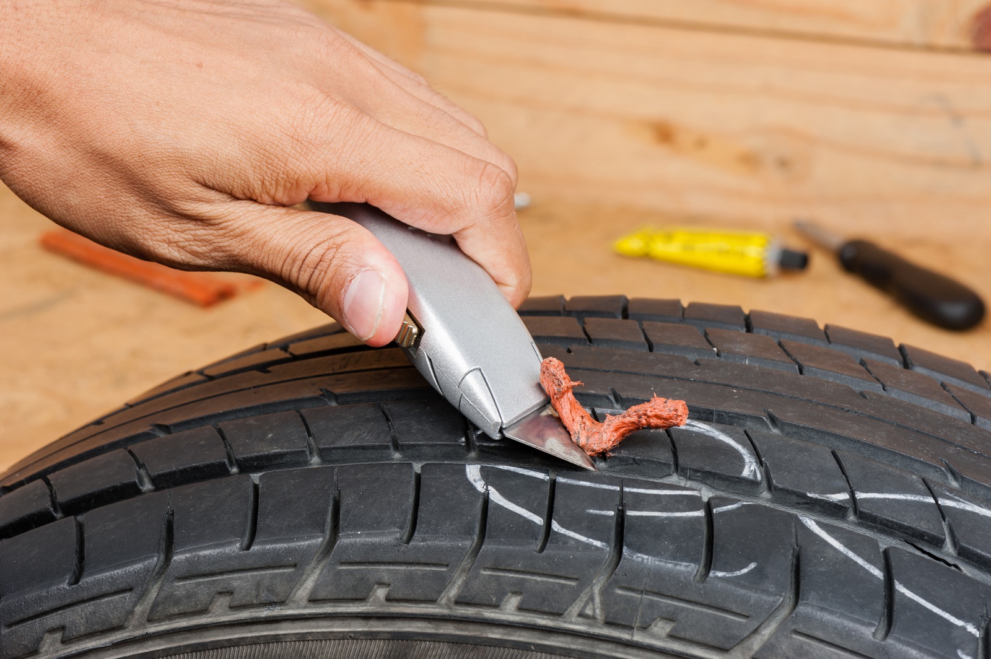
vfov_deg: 13.0
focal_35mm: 105
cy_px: 330
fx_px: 2888
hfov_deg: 19.5
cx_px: 496
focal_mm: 105
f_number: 16
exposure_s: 1/160
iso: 200
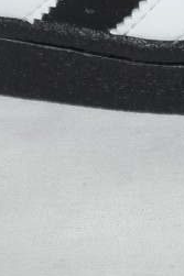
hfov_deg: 2.8
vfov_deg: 4.2
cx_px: 18
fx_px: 3720
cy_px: -292
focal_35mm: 485
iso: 800
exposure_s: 1/60
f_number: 5.6
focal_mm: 45
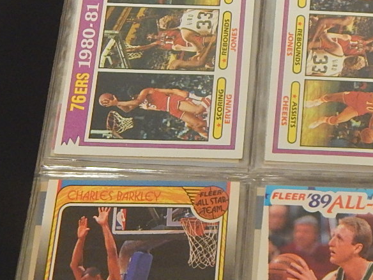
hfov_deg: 22.0
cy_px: 96
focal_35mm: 85
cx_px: 389
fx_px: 916
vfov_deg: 17.3
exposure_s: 1/25
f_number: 3.2
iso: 400
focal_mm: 5.6
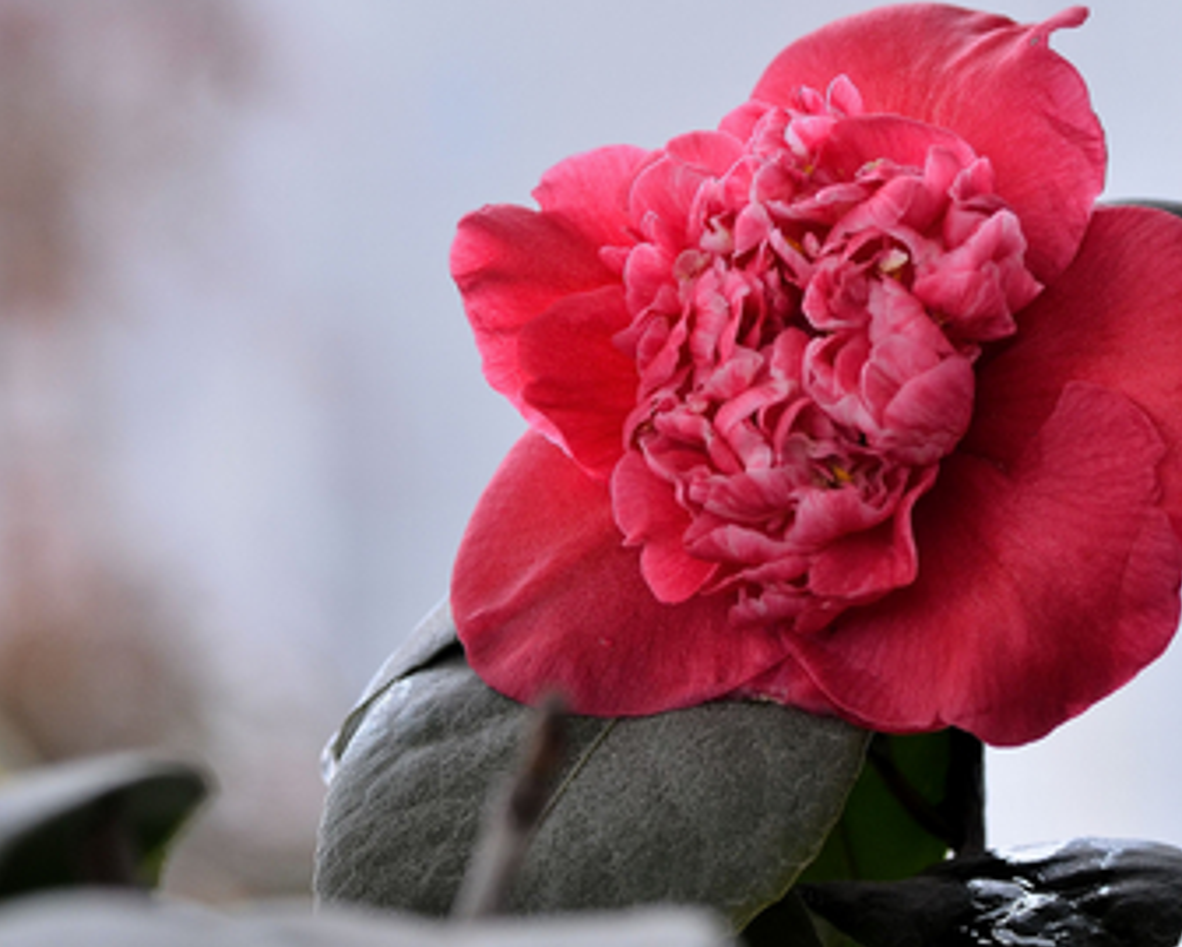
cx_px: 507
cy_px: 468
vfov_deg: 6.8
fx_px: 7908
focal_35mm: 226
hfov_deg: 8.5
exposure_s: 1/80
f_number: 8
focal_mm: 90
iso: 400
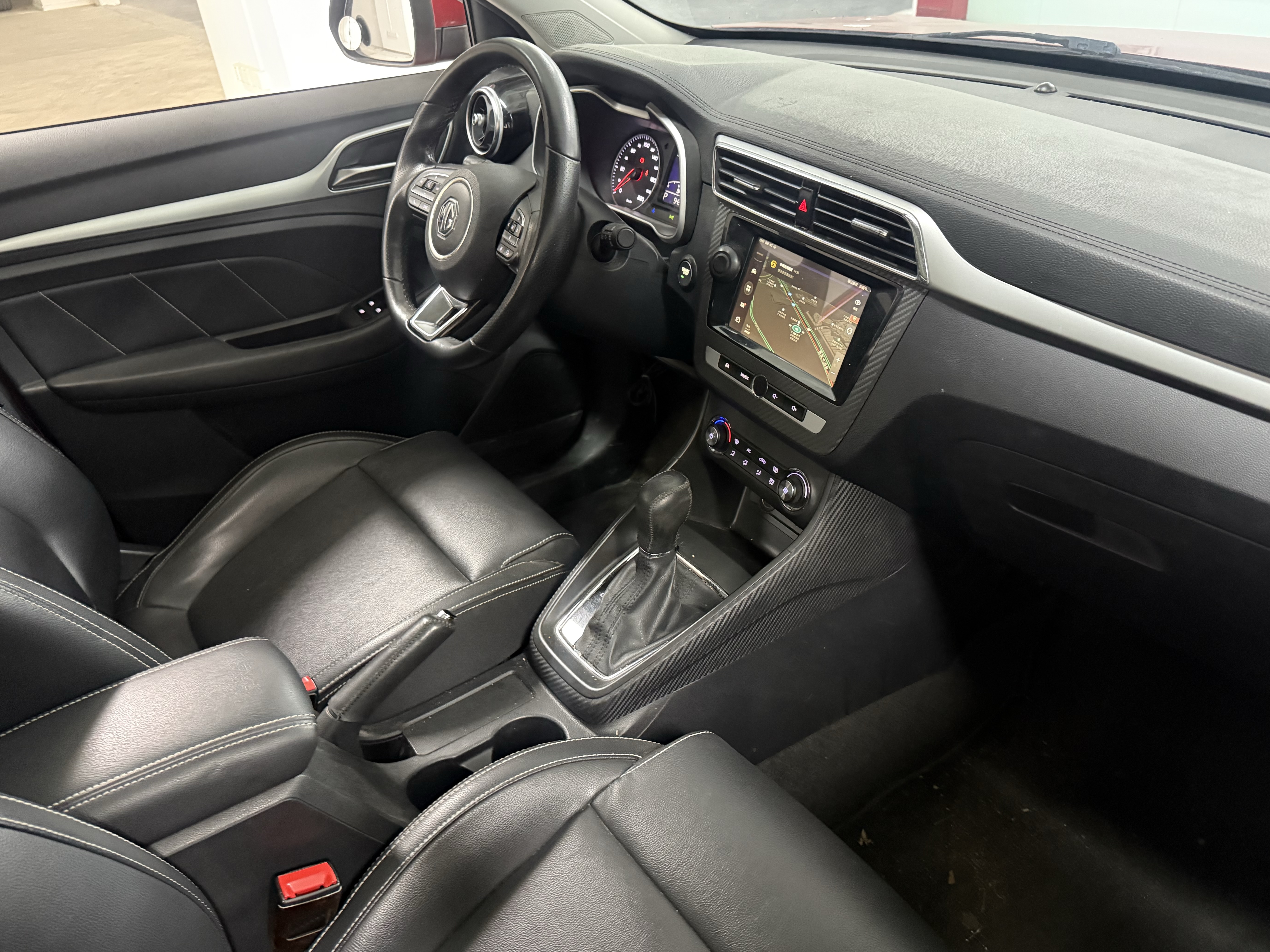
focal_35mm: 25
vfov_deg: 54.9
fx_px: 917
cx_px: 653
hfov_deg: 69.4
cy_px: 492
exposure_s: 1/35
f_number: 1.78
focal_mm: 6.76
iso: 1000
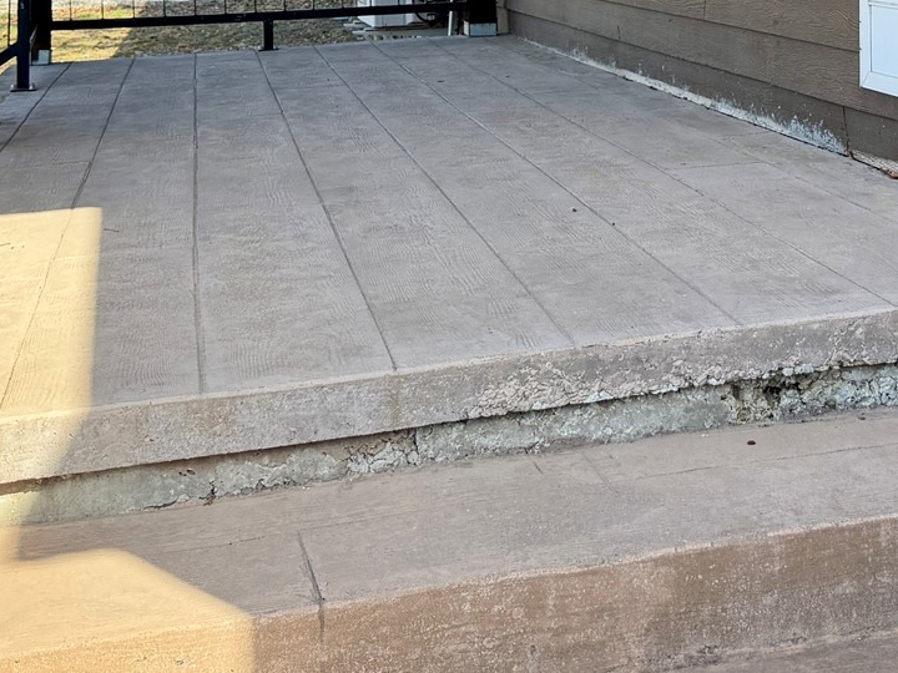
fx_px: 1660
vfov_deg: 21.5
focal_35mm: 64
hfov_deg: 29.6
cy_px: -103
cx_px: 706
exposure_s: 1/920
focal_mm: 6.76
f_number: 1.78
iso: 100
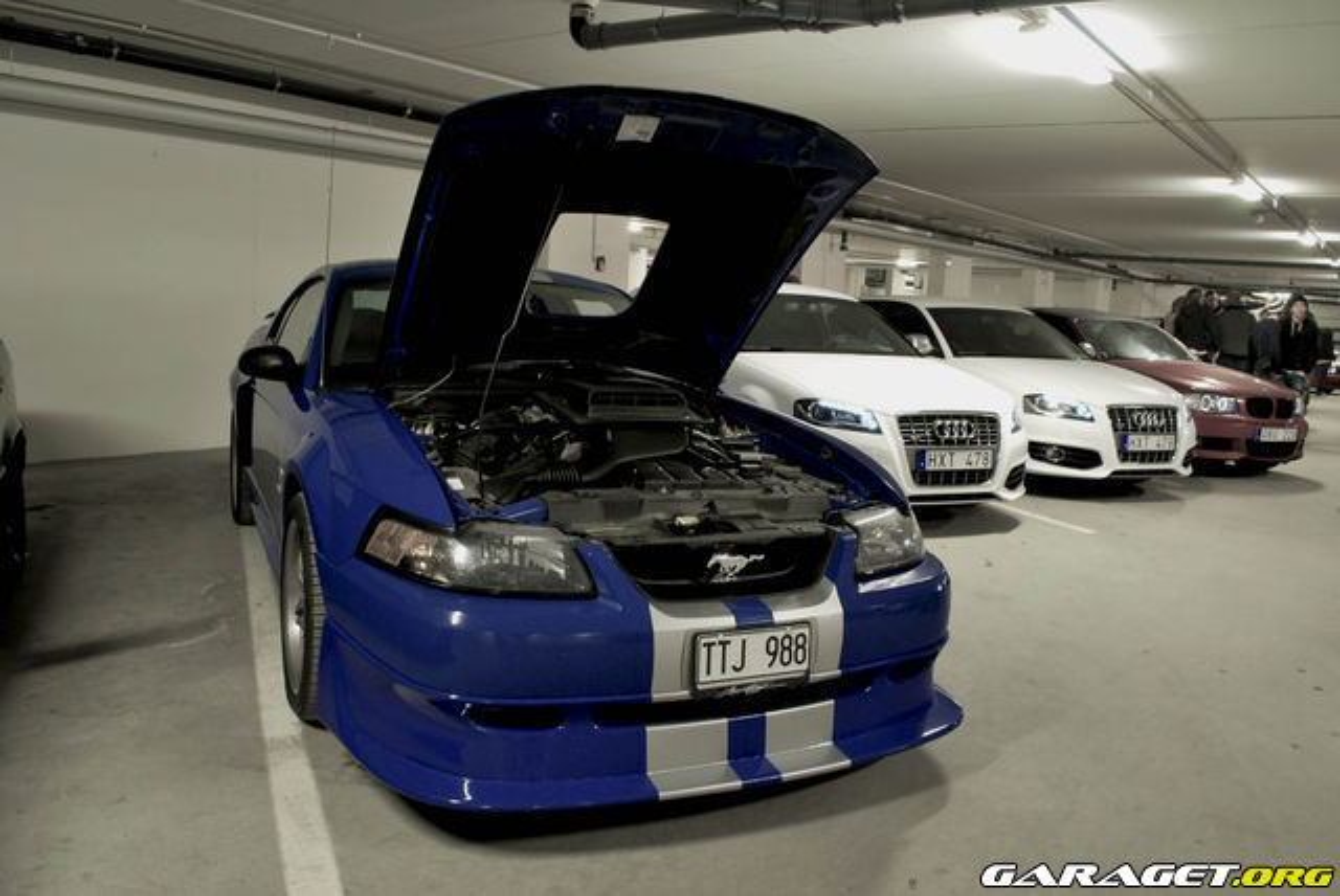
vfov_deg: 48.0
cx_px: 670
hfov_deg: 67.3
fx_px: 1006
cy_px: 448
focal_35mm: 27
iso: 100
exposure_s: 1.6
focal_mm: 18
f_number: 6.3
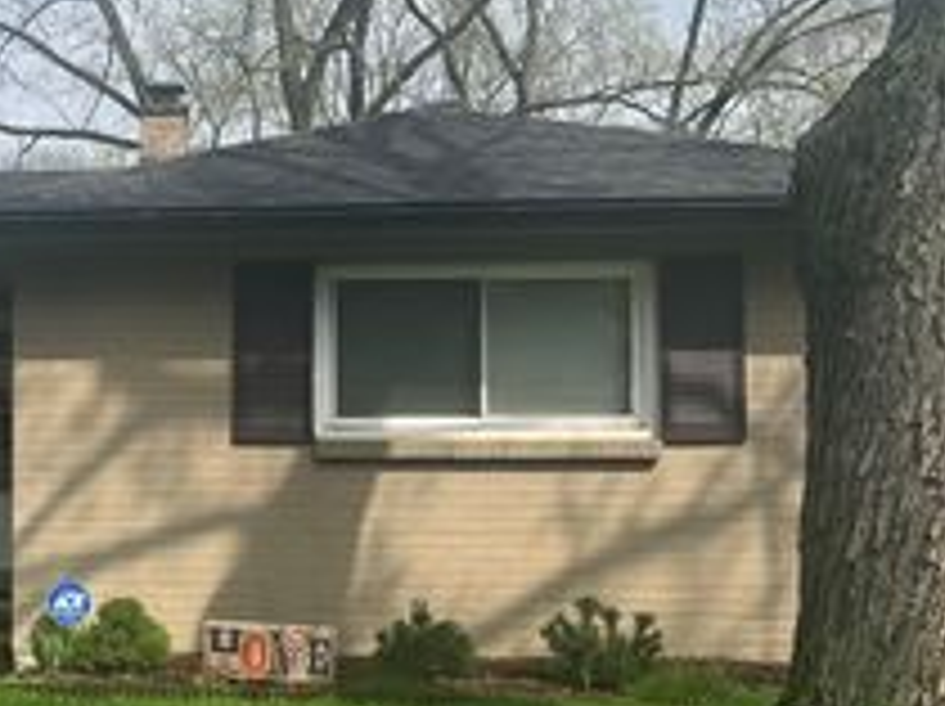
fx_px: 1691
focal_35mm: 62
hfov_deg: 29.7
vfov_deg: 23.6
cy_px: 389
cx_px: 68
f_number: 1.6
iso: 50
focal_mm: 5.1
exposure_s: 1/3135
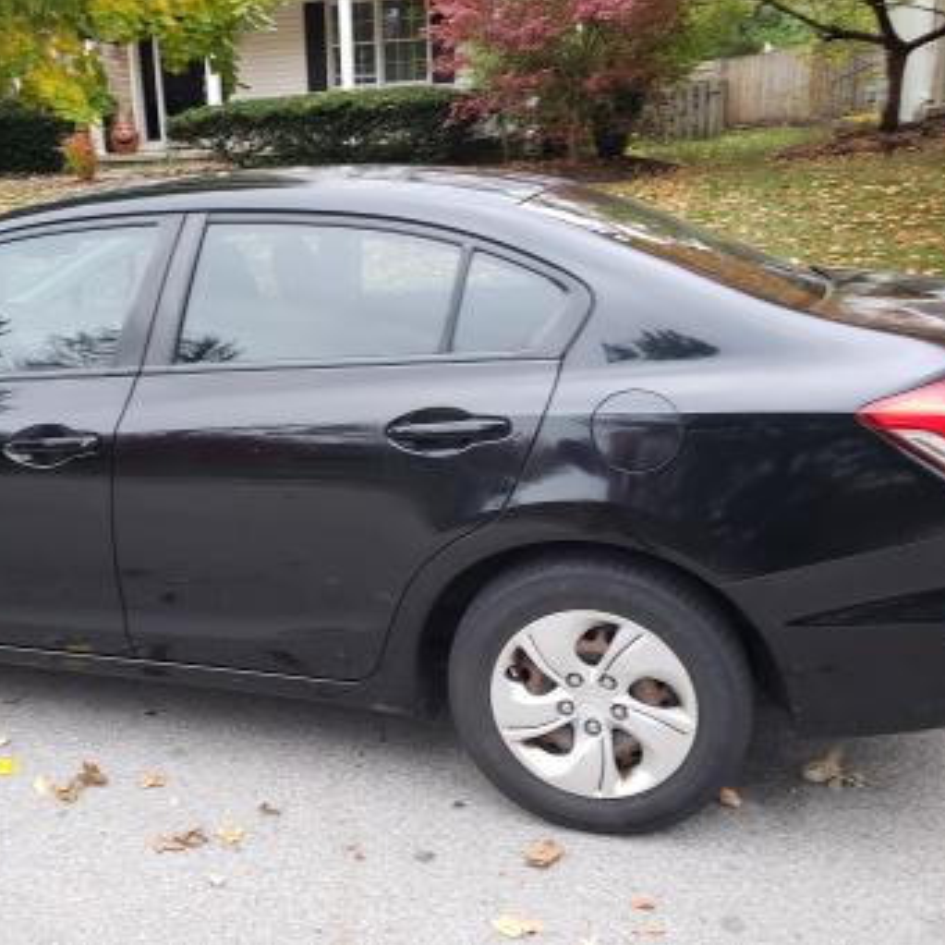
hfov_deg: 47.1
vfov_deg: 48.4
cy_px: 424
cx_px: 266
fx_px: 1050
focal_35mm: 34
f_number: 2.4
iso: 250
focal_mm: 4.3
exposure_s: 1/28
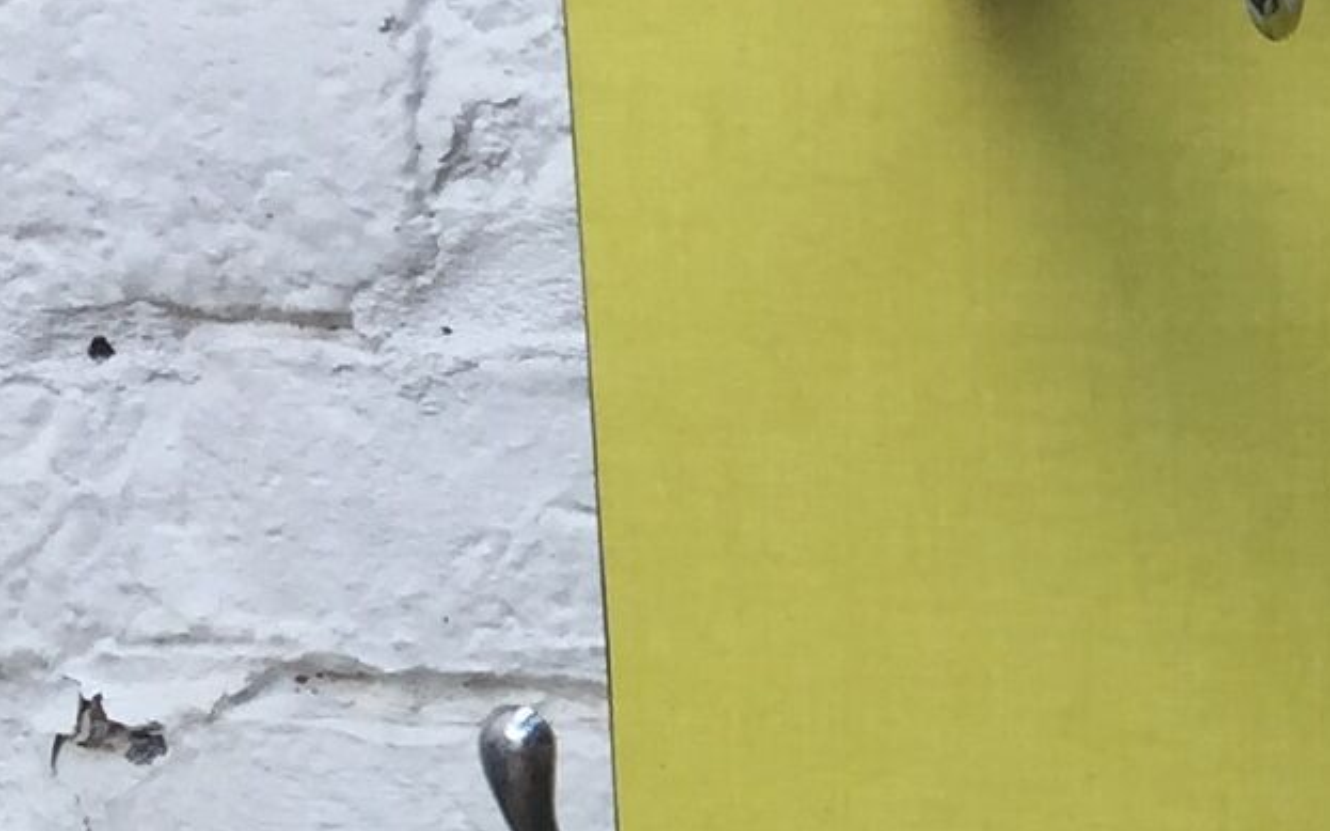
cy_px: 919
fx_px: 5834
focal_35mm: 161
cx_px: 2895
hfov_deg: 11.4
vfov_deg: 8.1
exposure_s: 1/363
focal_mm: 4.15
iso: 32
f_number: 2.2
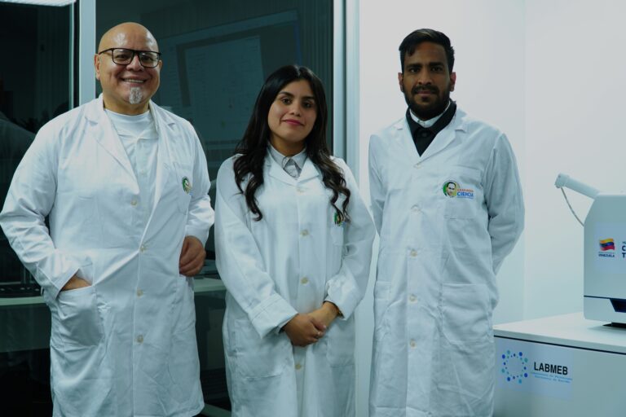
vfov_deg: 28.9
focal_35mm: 46
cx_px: 313
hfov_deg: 42.3
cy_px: 208
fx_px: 809
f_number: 4
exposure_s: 1/50
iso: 200
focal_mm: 31
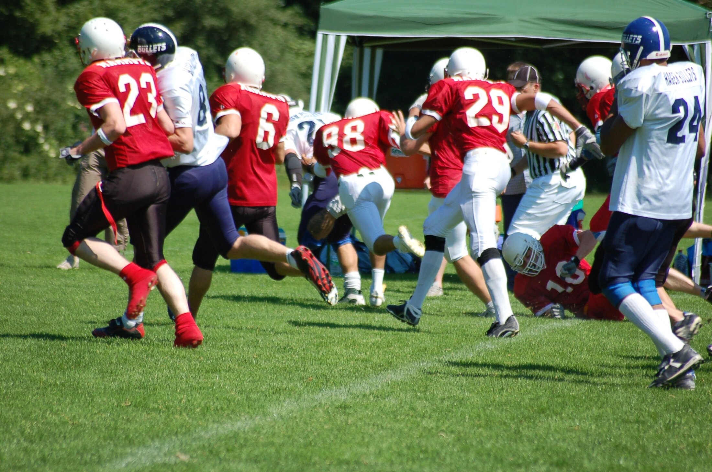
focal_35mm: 360
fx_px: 7107
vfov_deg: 3.8
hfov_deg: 5.7
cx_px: 356
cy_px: 236
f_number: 5.3
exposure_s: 1/1000
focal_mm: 240
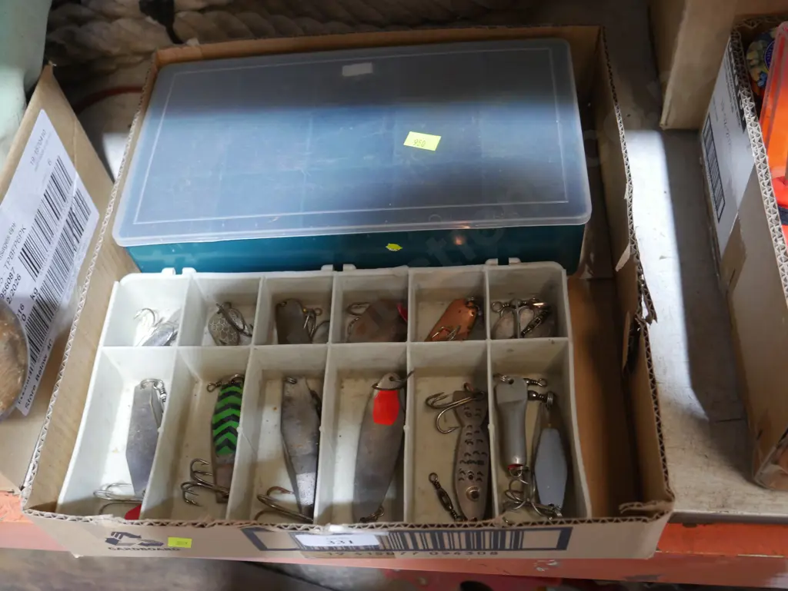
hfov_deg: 49.0
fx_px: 865
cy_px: 296
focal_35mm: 38
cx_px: 394
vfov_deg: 37.8
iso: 1250
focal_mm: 19
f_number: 4.1
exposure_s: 1/60
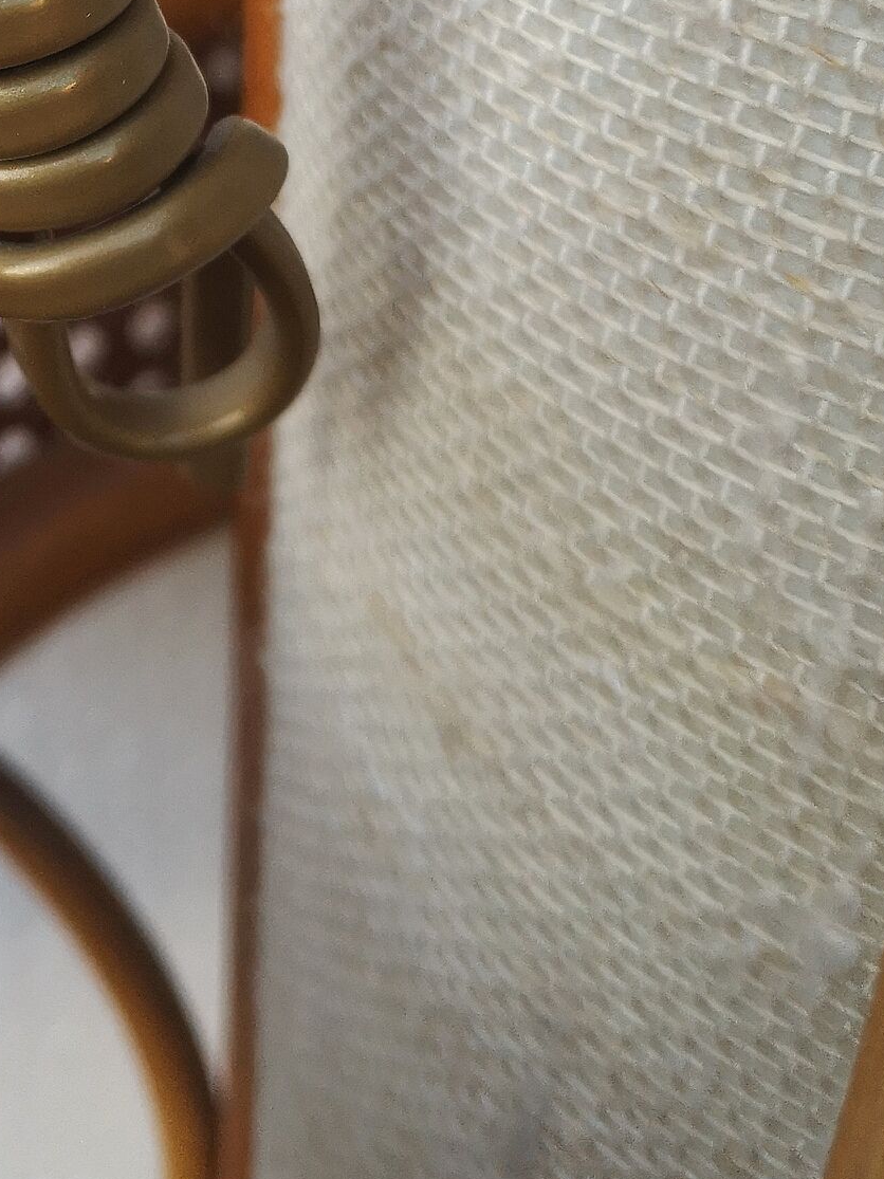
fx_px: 2111
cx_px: -32
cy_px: -41
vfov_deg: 28.9
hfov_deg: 22.6
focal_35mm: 62
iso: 160
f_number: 1.8
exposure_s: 1/900
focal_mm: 3.95
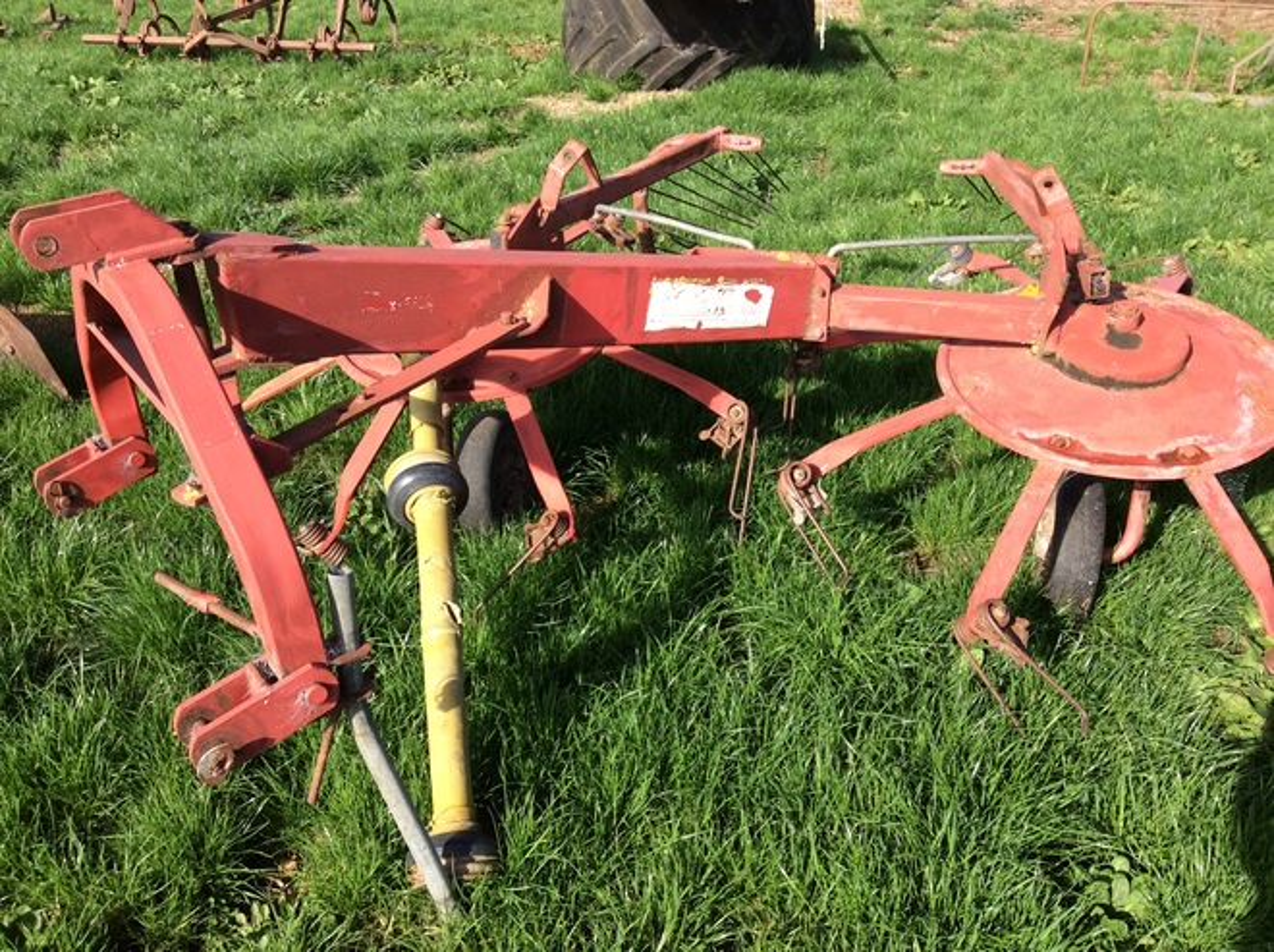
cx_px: 637
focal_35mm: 32
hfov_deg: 56.9
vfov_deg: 44.1
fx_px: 1176
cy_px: 476
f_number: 2.4
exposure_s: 1/657
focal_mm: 3.3
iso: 32
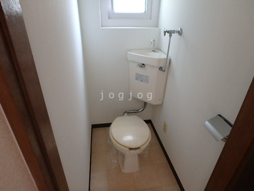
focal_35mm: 21
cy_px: 96
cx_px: 127
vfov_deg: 63.4
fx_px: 154
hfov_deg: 79.0
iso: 800
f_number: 3.5
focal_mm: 3.7
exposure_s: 1/20
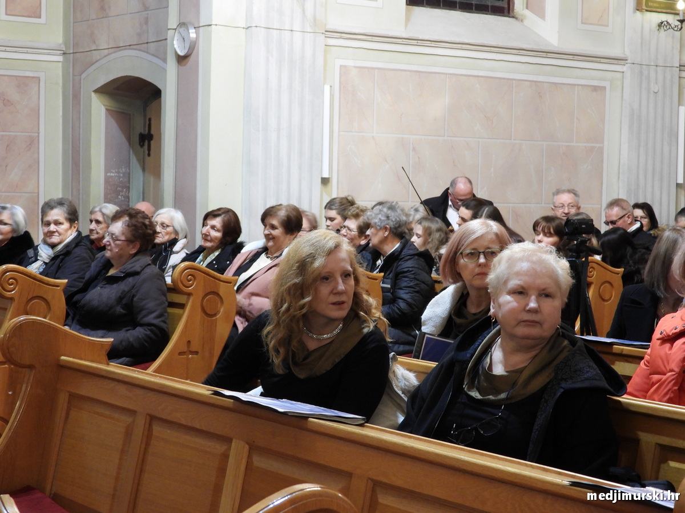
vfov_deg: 19.6
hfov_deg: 26.0
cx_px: 342
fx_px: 1484
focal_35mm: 75
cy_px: 256
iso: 640
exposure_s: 1/15
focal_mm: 13.5
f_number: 3.5
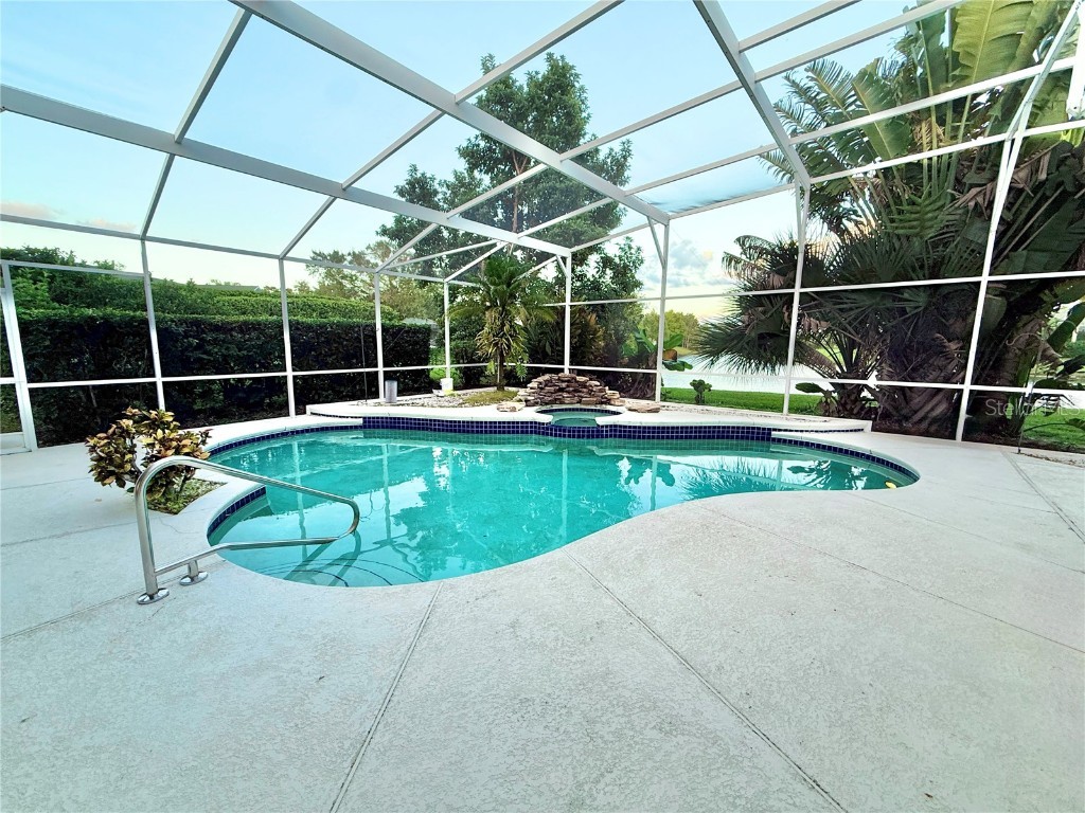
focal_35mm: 14
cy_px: 406
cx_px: 542
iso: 160
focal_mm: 2.22
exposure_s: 1/99
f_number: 2.2
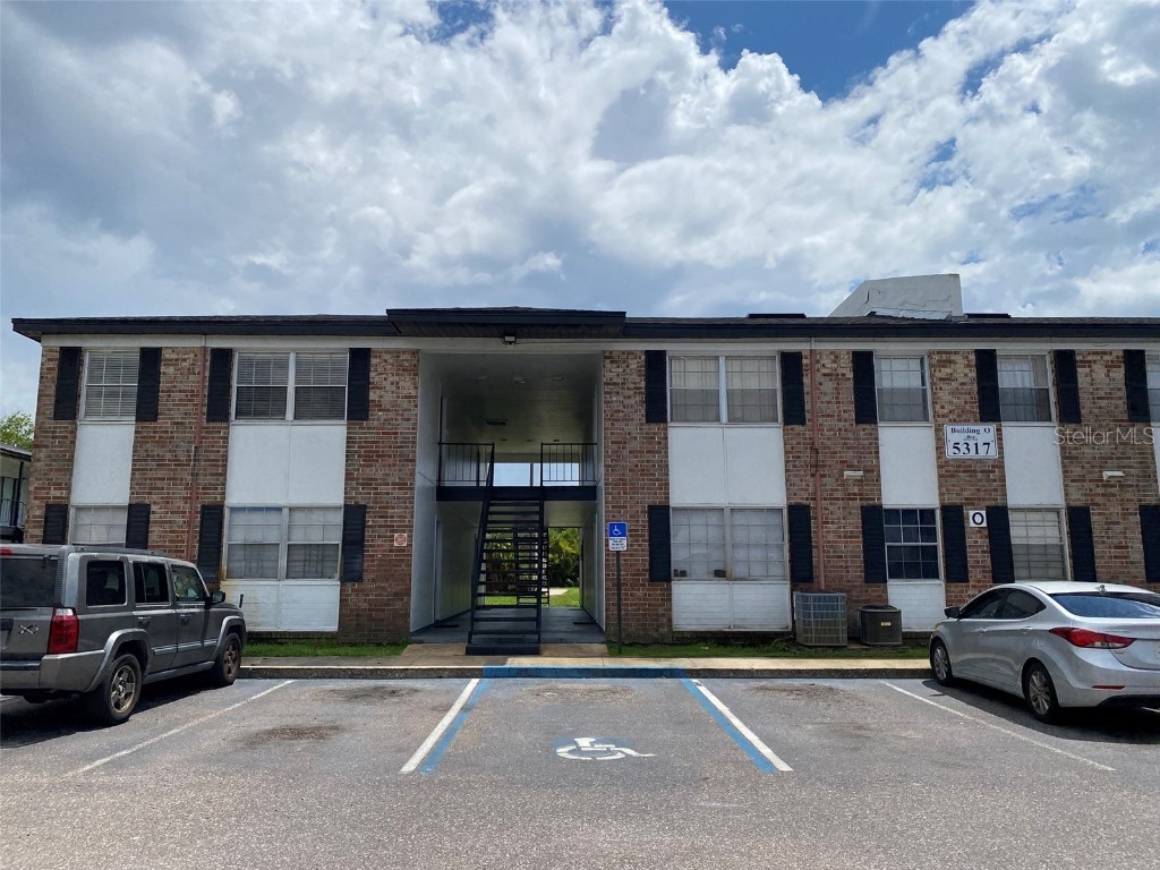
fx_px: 871
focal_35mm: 26
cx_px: 580
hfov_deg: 67.3
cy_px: 435
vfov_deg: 53.1
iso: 32
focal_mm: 4.25
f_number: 1.8
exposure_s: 1/7194
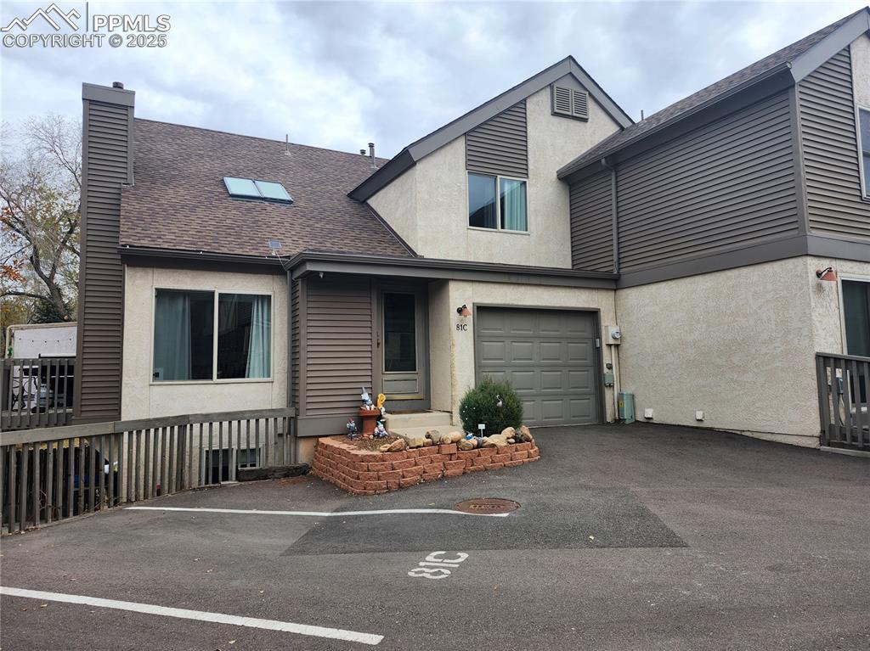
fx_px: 578
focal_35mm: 23
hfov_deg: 74.0
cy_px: 326
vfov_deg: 58.8
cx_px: 435
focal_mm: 5.54
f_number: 1.8
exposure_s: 1/599
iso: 25
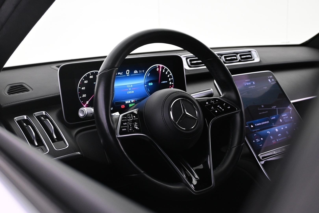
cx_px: 160
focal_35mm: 41
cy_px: 106
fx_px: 365
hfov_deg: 47.2
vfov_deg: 32.4
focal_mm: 27.5
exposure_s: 1/40
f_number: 4.5
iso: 1600
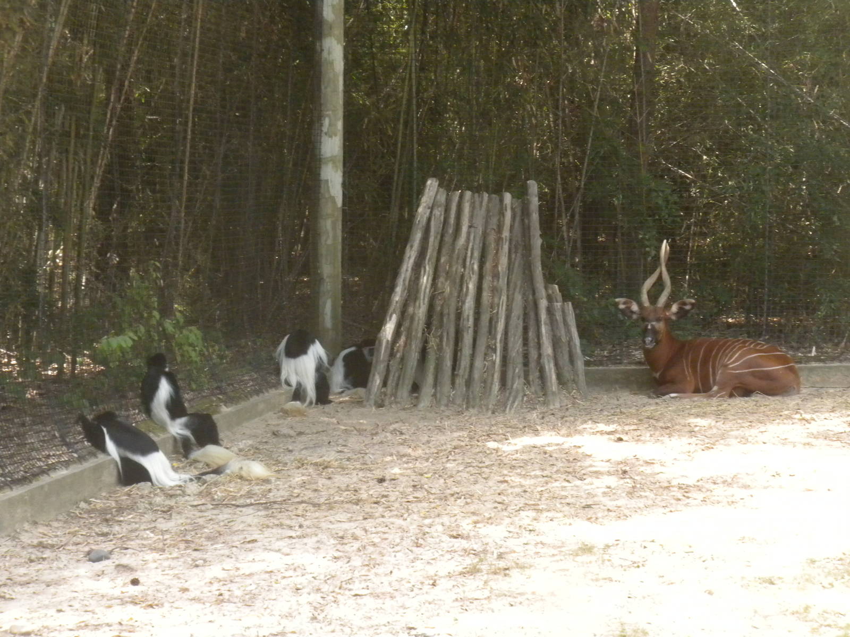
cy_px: 318
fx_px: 2922
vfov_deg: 12.5
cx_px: 425
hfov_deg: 16.6
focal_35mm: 119
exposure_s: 1/195
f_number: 5.1
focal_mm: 21
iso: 400
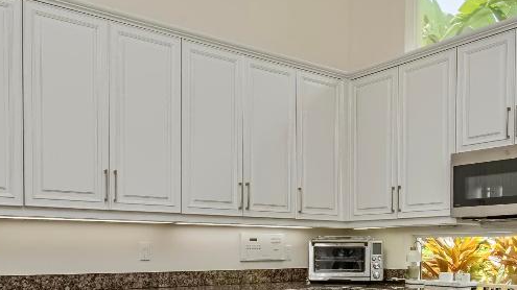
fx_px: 551
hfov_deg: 50.3
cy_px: 261
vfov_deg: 28.4
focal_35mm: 40
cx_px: 254
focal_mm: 11
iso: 400
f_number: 5.6
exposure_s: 1/125
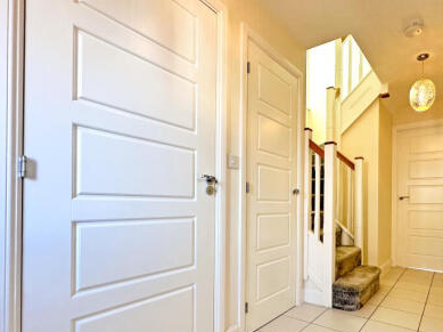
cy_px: 204
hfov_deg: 78.2
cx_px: 265
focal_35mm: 21
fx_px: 269
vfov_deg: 62.6
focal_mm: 2.22
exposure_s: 1/99
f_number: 2.2
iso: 250
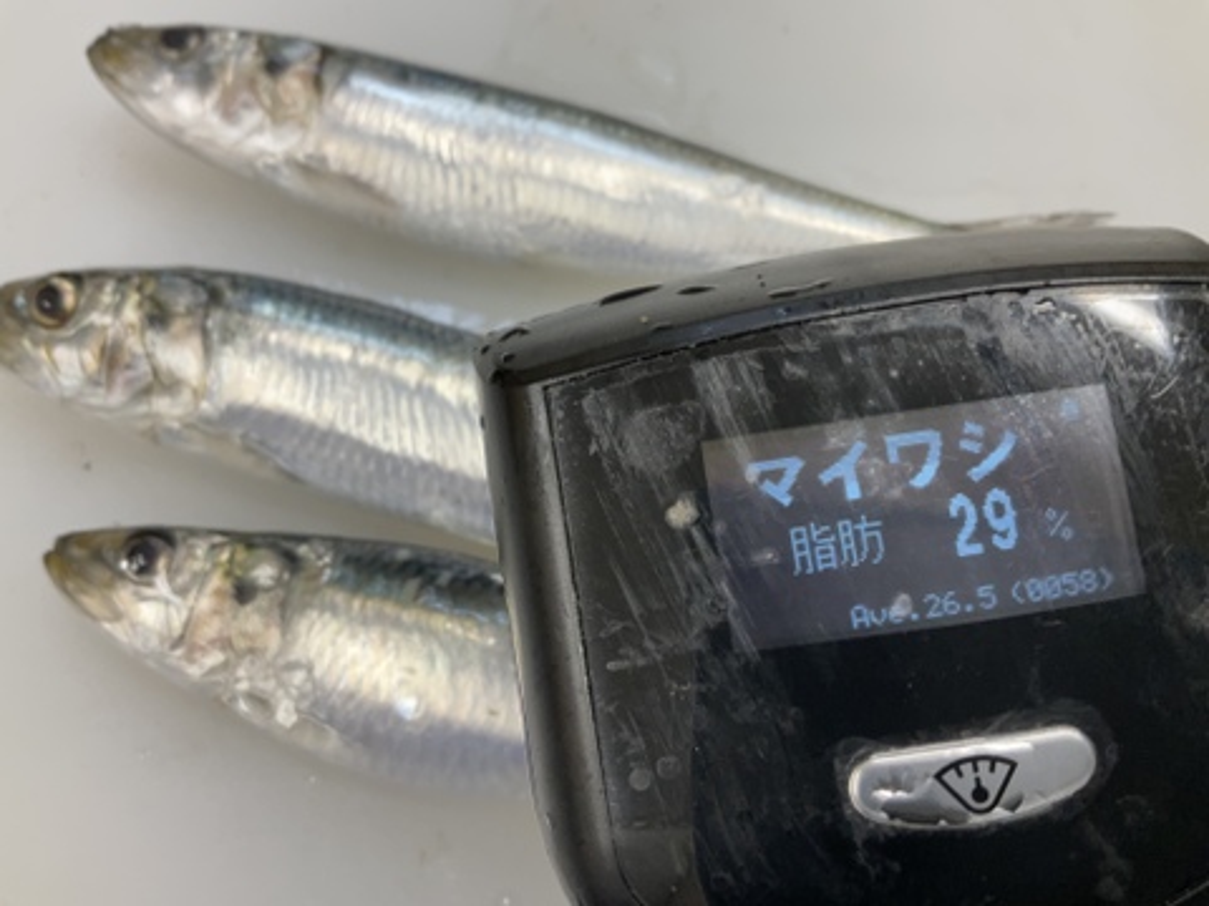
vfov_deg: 48.2
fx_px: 1013
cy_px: 453
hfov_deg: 61.7
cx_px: 604
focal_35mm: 29
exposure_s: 1/120
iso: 50
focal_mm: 3
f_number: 1.8
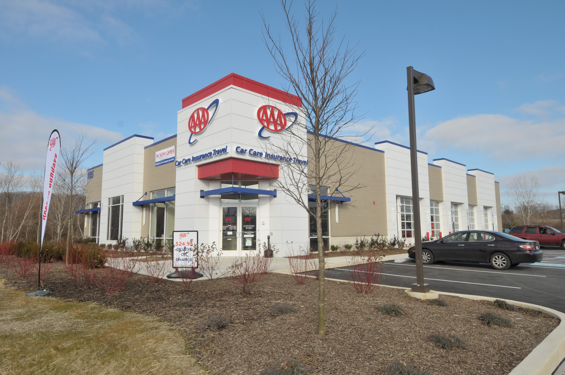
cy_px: 188
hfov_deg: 77.4
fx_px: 353
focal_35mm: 22
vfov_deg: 56.0
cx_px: 282
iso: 200
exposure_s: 1/320
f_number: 10
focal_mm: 15
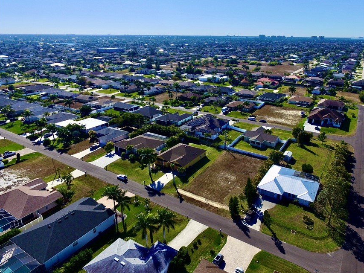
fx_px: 252
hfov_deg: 70.9
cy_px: 121
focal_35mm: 24
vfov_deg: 56.7
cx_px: 217
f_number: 2.8
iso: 100
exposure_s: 1/1828
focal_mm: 3.61
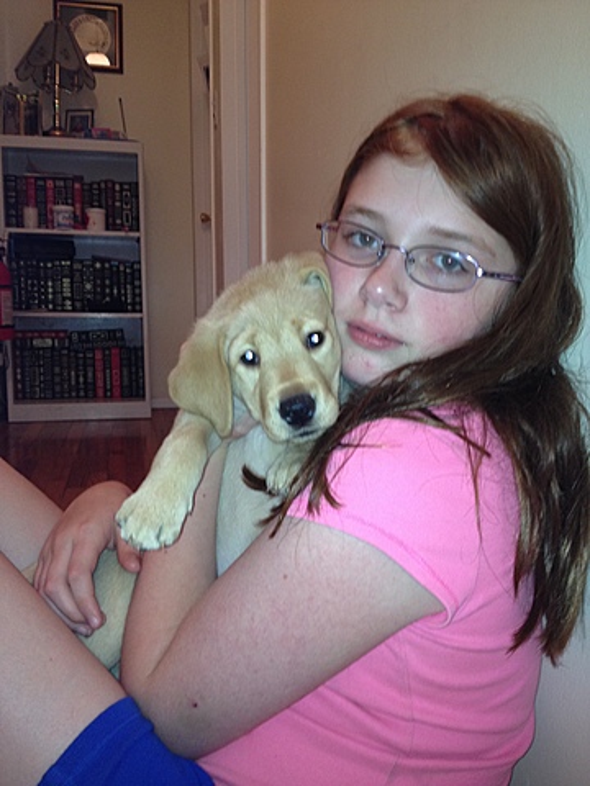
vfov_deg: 52.6
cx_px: 295
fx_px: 795
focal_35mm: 35
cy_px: 393
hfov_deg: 40.7
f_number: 2.4
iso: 125
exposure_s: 1/20
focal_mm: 4.28
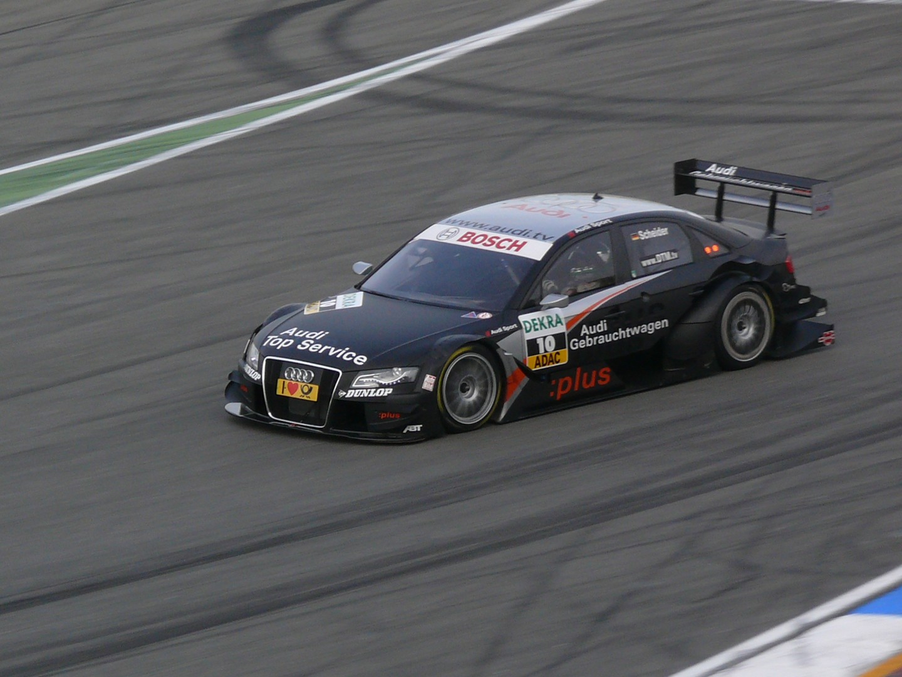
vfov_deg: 7.0
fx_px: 5498
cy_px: 338
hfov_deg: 9.4
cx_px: 451
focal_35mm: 211
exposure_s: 1/250
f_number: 5
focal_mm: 44.6
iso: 100
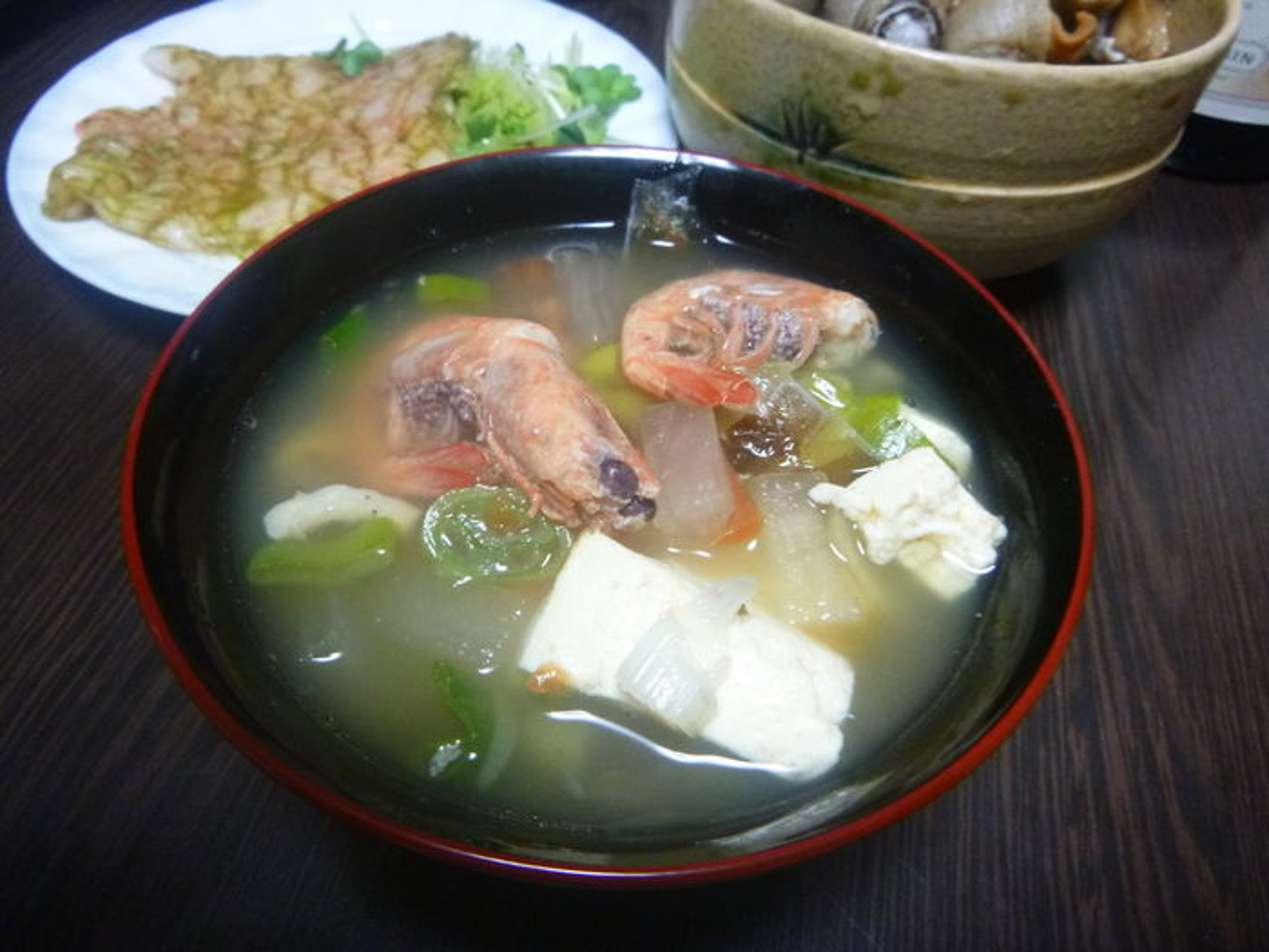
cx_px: 634
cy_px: 476
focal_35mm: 25
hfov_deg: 69.4
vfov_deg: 54.9
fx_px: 916
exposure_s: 1/13
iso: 400
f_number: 3.9
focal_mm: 4.5
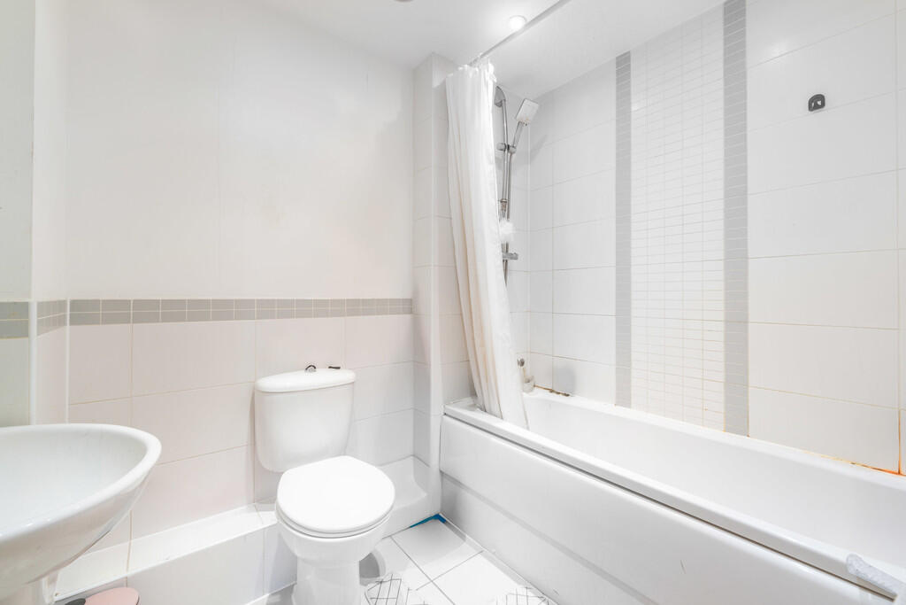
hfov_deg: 104.2
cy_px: 302
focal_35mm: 14
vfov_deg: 81.2
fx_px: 352
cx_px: 453
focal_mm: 14
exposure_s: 1/4
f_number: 9
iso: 320
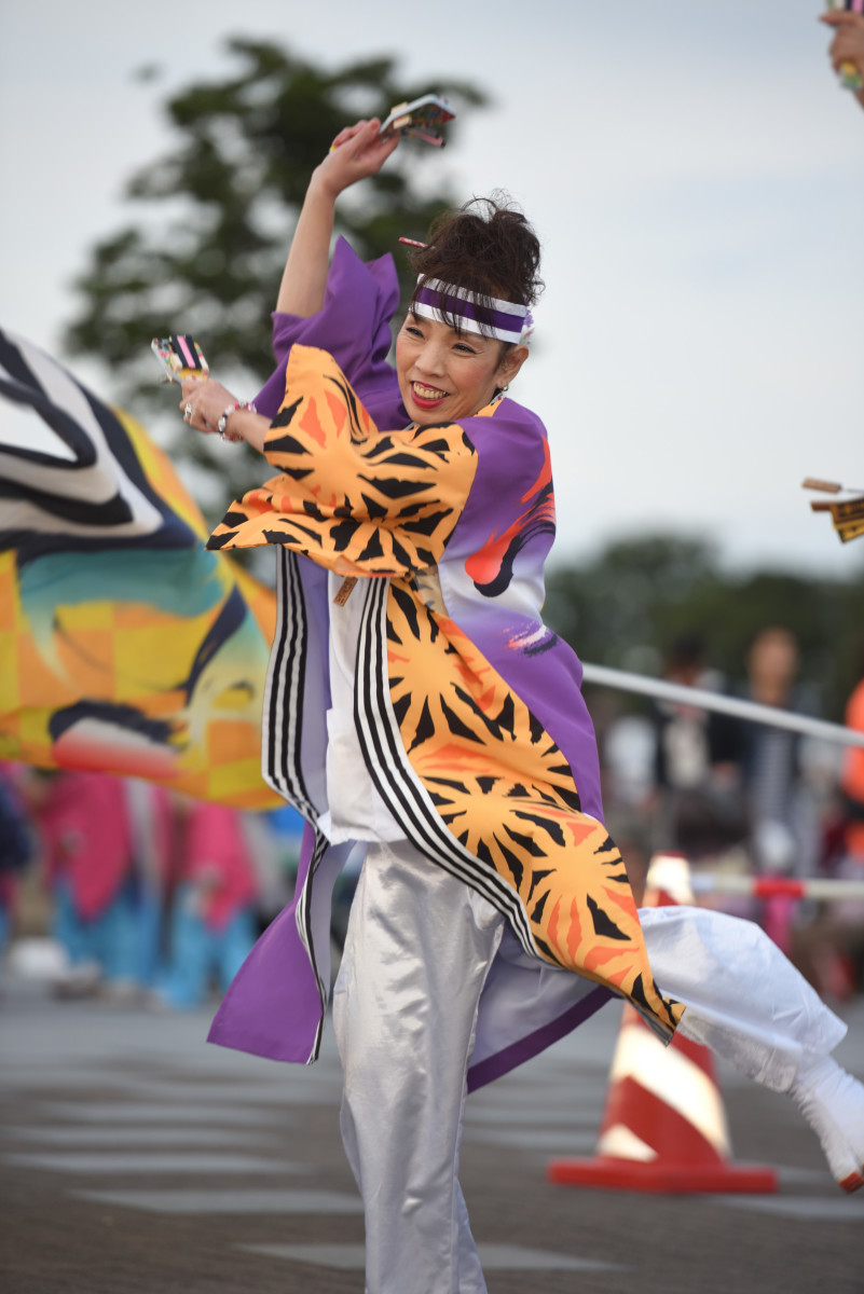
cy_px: 647
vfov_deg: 11.1
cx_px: 432
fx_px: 6654
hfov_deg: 7.4
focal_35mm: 185
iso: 320
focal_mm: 185
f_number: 2.8
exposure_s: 1/320
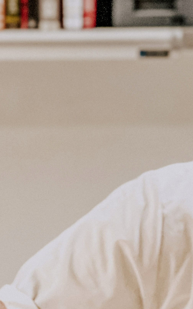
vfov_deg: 10.2
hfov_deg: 6.4
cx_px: 204
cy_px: 248
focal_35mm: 205
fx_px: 1725
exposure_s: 1/40
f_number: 2.8
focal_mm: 9
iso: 400
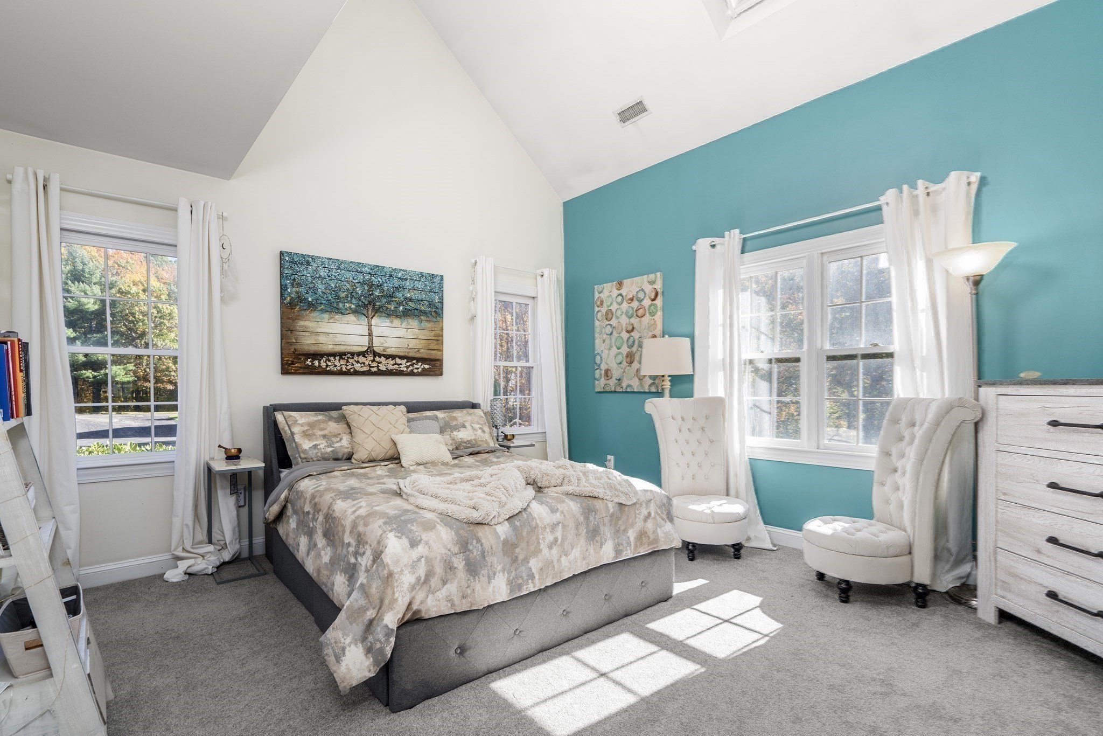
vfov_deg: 73.8
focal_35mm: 16
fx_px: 490
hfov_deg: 96.7
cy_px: 368
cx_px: 552
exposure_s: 1/40
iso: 320
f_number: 7.1
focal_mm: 16
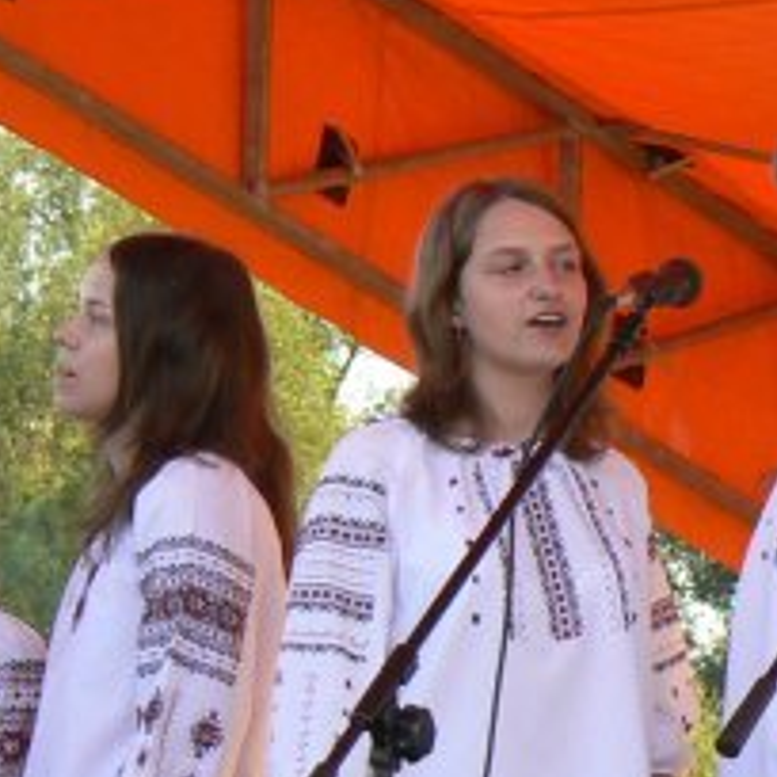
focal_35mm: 396
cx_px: 598
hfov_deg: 4.4
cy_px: 484
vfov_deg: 4.4
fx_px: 10056
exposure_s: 1/100
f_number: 4
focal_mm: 19
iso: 80
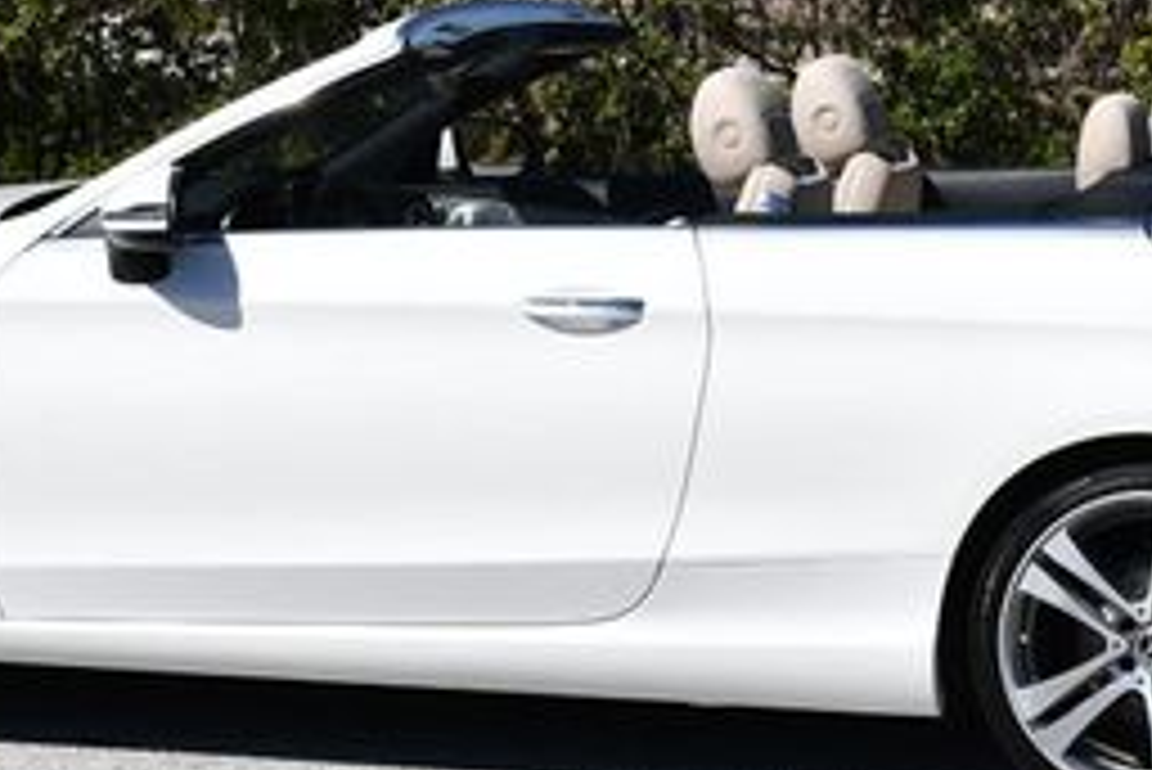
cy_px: 0
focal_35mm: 170
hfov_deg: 12.1
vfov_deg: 8.0
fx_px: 5443
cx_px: 580
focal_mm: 34
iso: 100
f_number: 9
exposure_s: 1/320
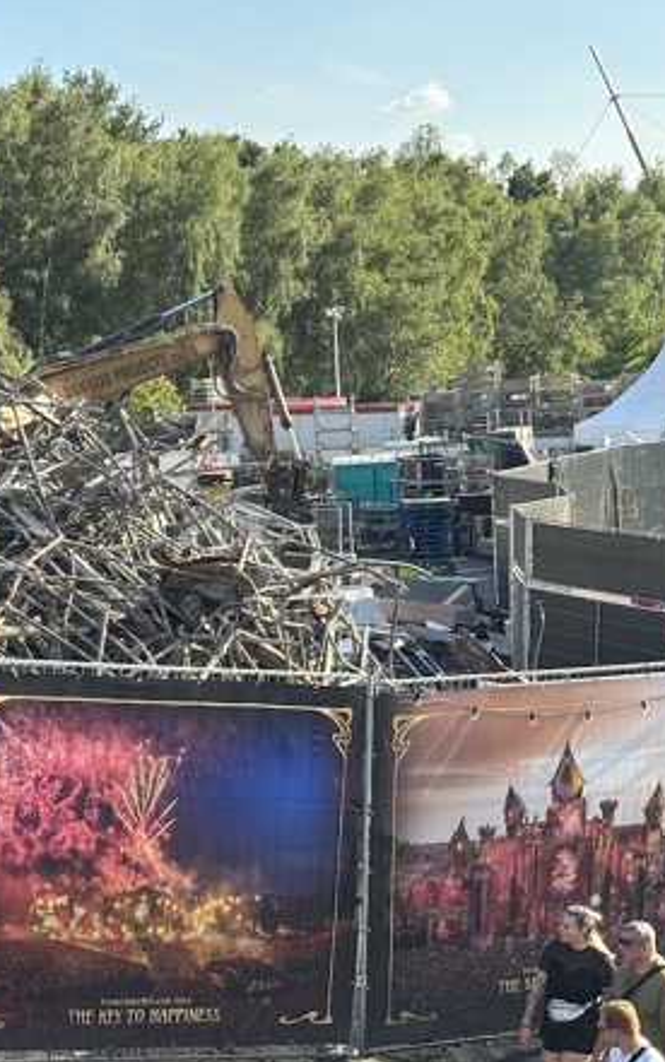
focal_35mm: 80
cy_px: 489
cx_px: -72
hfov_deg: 15.9
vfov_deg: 25.8
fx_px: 2318
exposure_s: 1/604
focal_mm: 5.96
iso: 32
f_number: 1.6
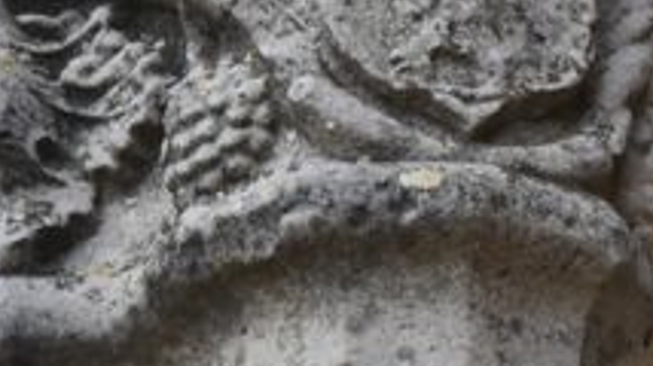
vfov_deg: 1.2
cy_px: 40
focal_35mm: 1002
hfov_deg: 2.2
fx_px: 17337
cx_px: 1080
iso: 400
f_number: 5
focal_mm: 130
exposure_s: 1/400
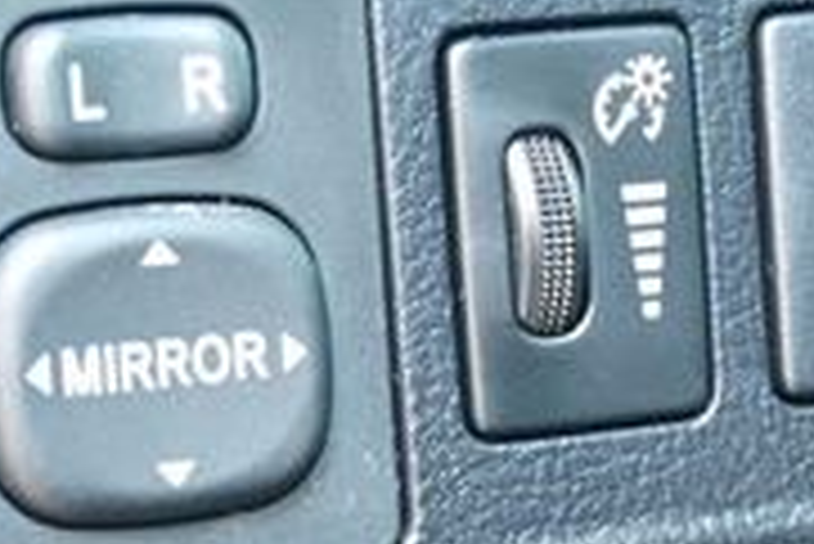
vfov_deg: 8.8
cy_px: 719
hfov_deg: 13.3
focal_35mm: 154
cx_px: 576
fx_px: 3480
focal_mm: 29
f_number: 4.8
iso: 4500
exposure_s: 1/50
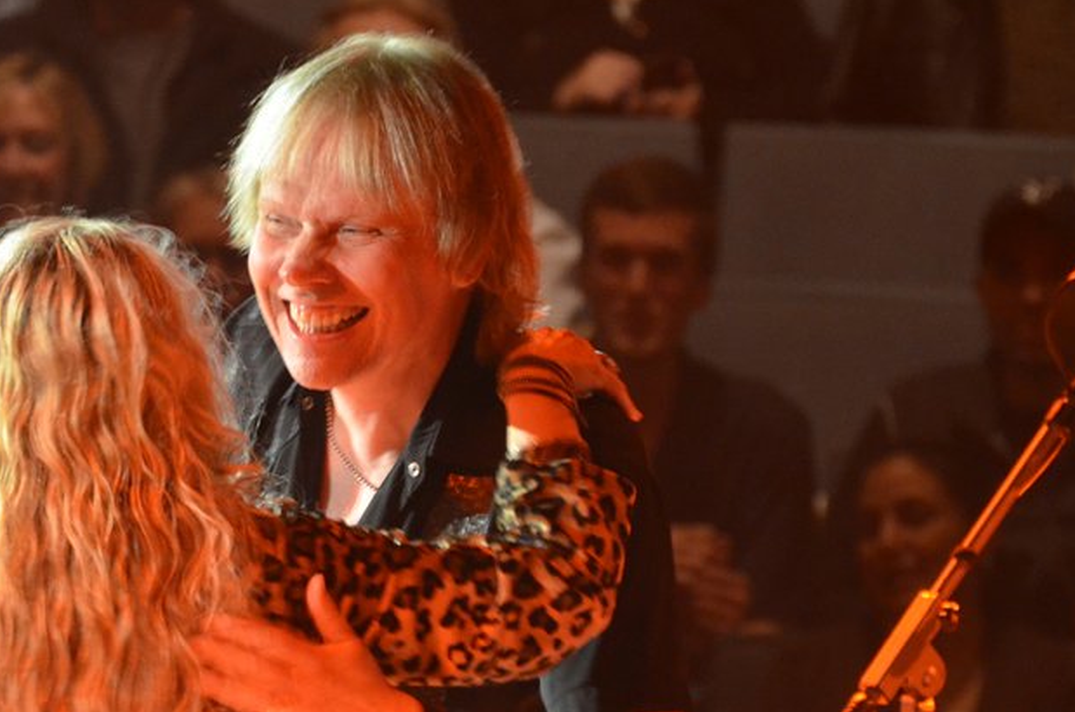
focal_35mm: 698
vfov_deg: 2.0
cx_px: 102
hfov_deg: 3.0
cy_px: 600
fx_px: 20800
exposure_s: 1/30
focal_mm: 240
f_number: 5.3
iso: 1600
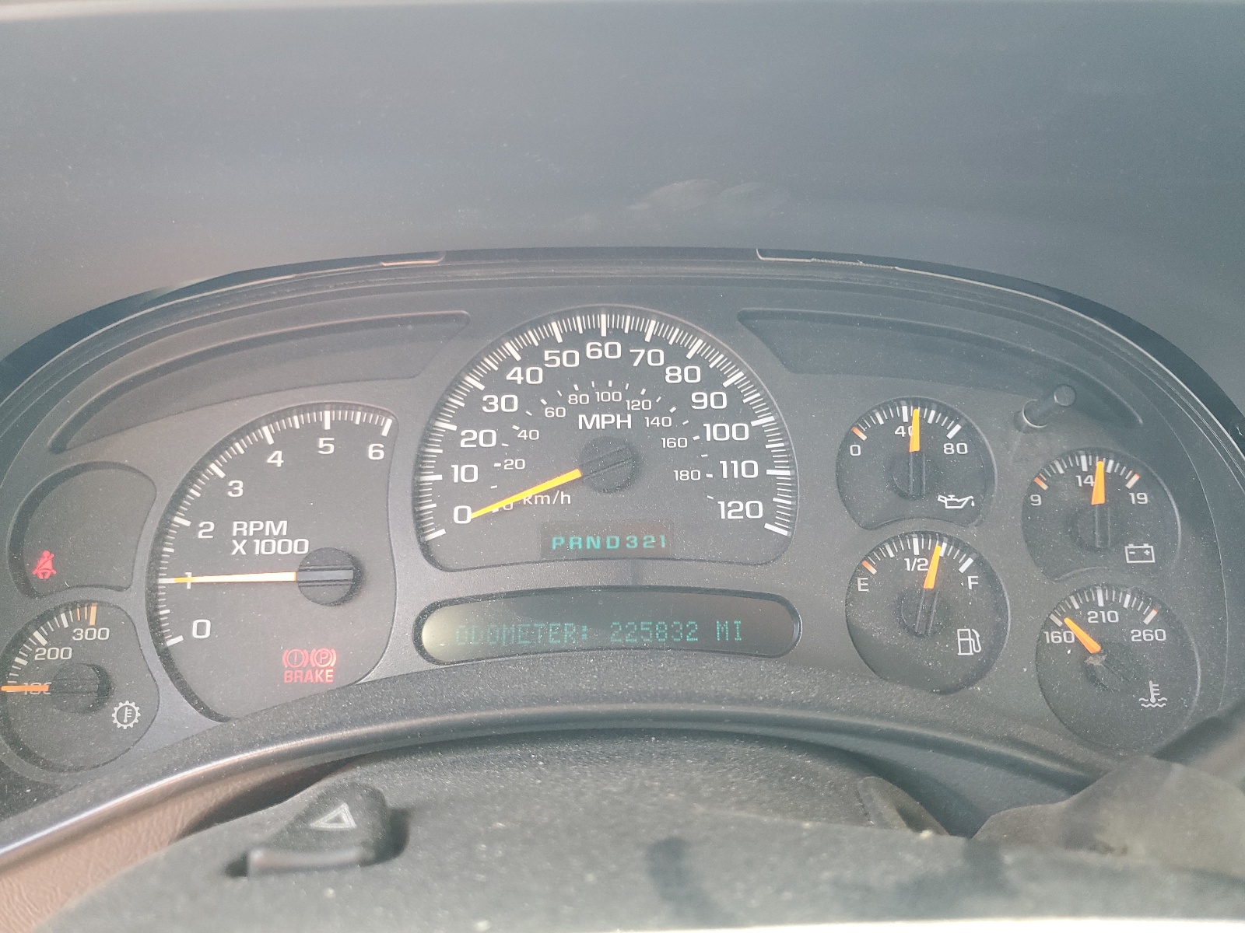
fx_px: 935
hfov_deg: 67.3
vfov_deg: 53.1
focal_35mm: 26
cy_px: 466
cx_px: 622
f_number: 1.5
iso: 89
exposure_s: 1/60.2
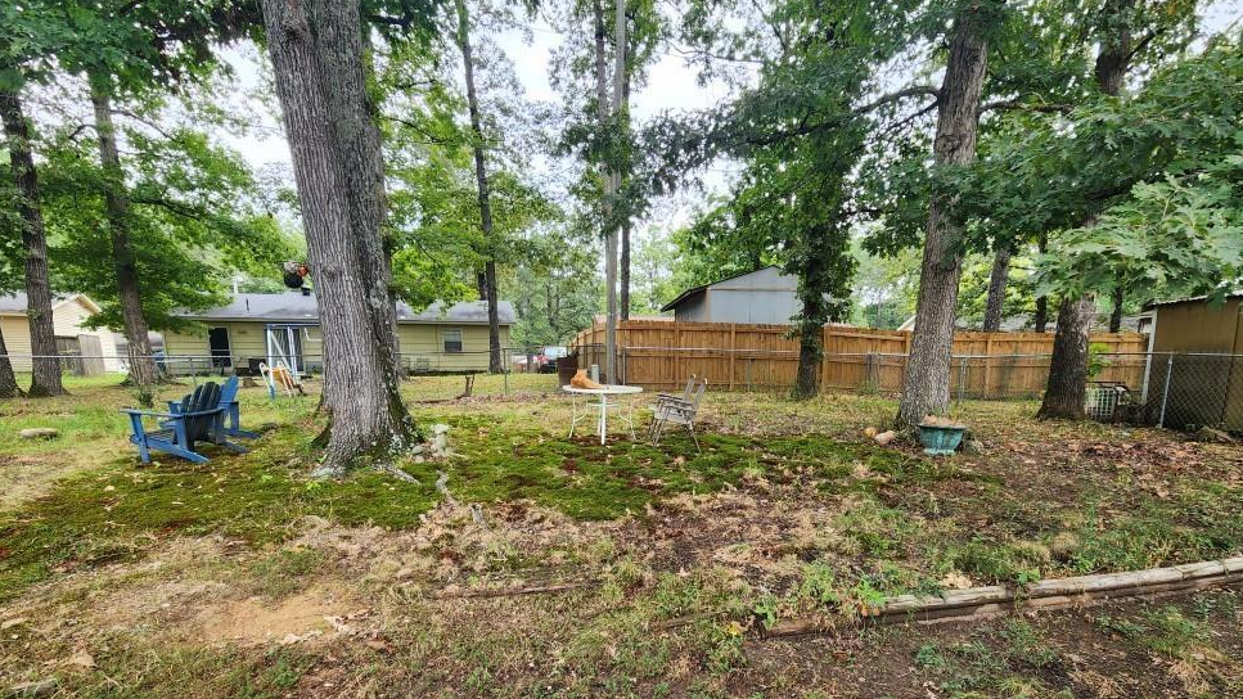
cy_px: 466
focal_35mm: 15
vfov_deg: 68.5
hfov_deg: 102.9
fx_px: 494
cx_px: 653
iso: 64
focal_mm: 2.2
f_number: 2.2
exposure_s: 1/120
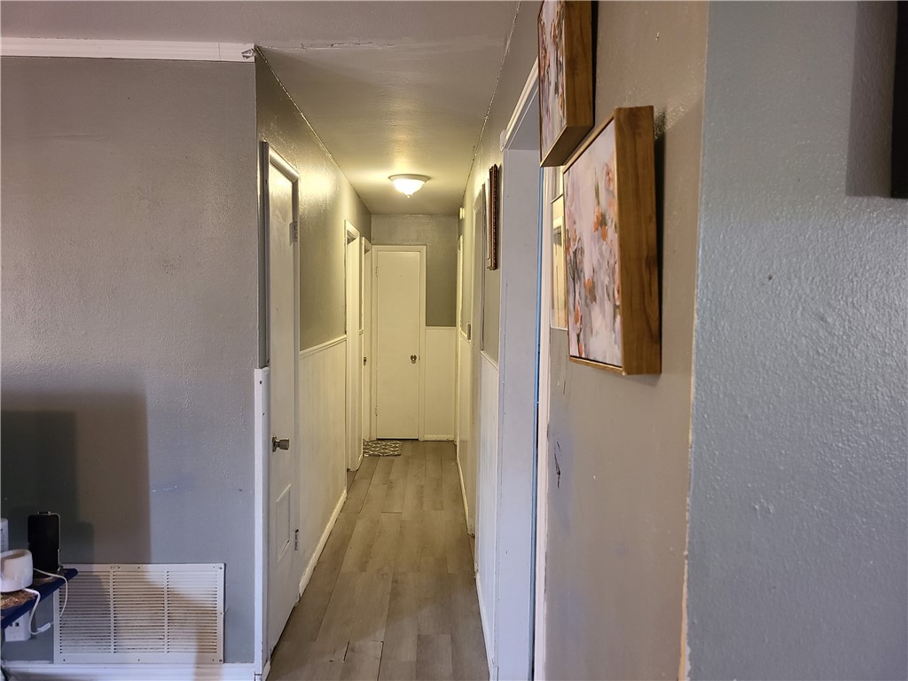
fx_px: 682
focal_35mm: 26
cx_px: 454
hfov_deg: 67.3
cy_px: 340
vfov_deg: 53.1
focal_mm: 5.4
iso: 400
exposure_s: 1/40
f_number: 1.8
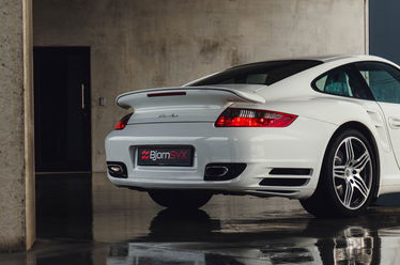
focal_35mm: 78
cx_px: 180
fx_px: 865
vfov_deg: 17.4
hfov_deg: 26.0
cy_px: 163
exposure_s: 1/100
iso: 400
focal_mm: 38
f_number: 5
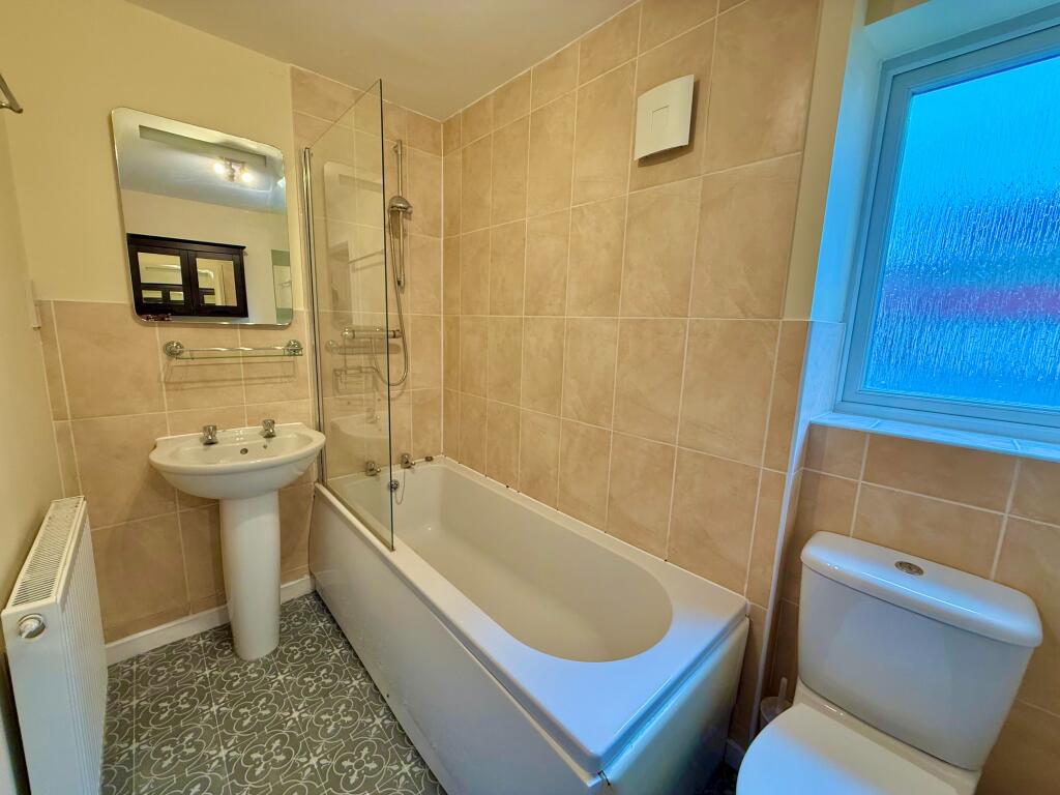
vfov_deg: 85.7
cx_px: 530
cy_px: 398
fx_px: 429
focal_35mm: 14
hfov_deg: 102.1
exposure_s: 1/100
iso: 320
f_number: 2.2
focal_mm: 2.22
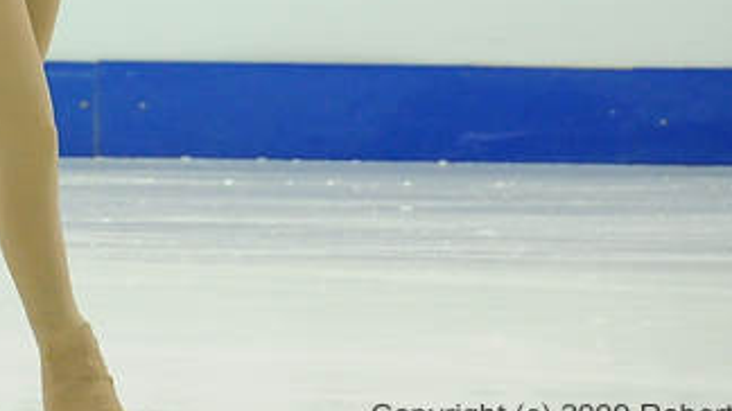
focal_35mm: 582
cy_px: -137
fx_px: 11293
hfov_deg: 3.7
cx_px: 18
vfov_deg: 2.1
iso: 3200
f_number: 5.6
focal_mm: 150
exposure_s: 1/640
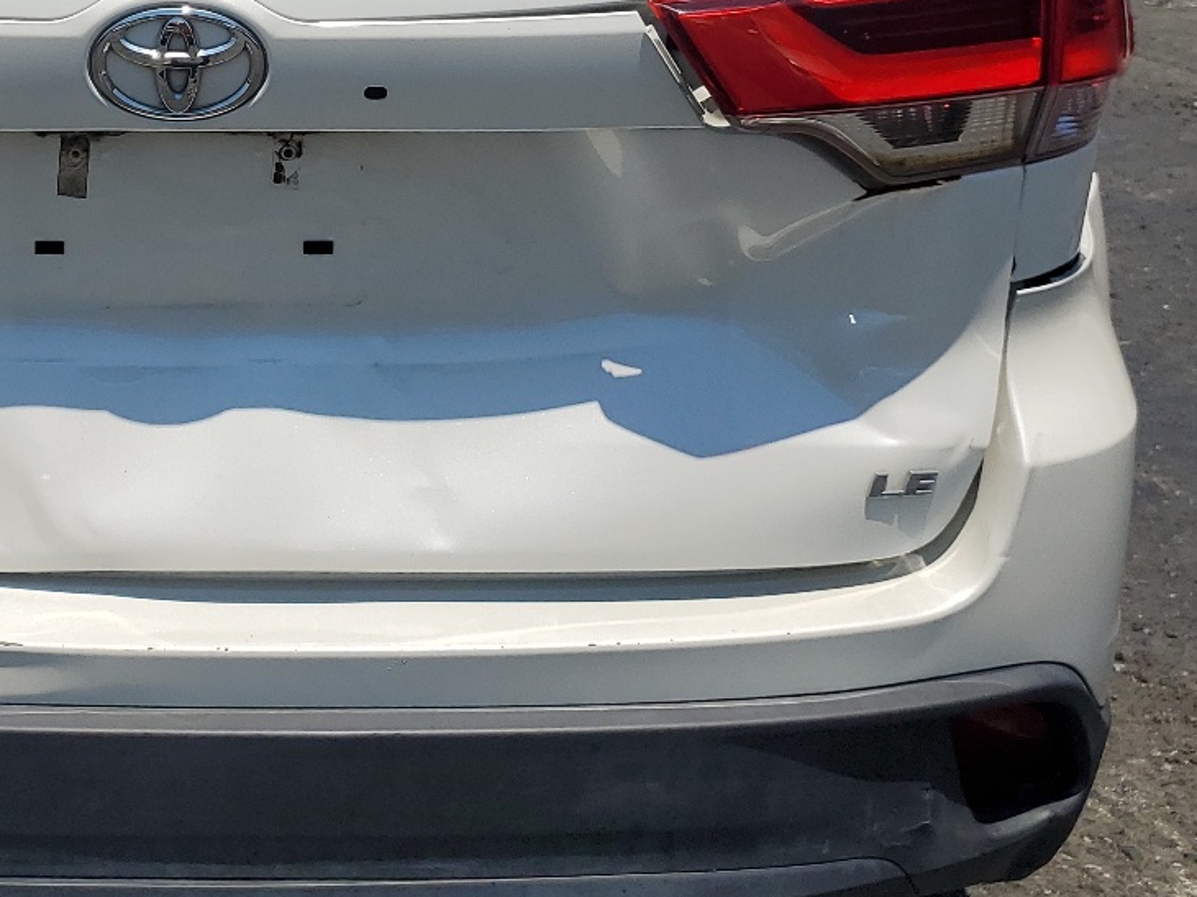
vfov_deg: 25.1
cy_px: 143
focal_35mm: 57
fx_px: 1970
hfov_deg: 32.7
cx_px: 207
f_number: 1.5
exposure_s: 1/10000
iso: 50
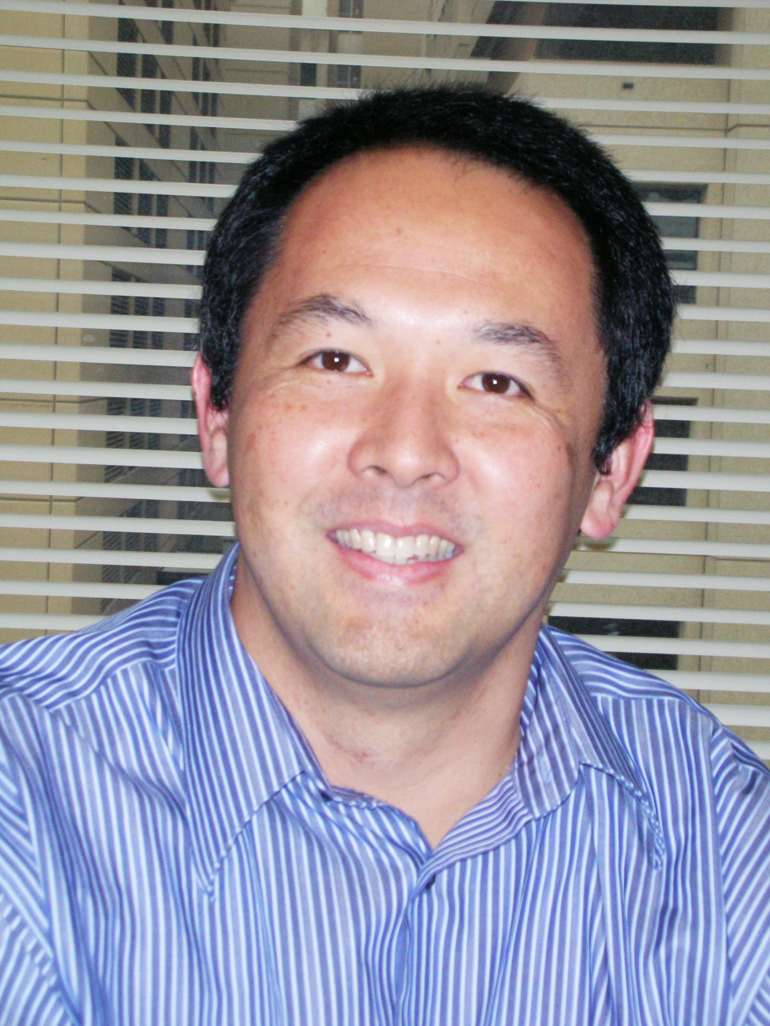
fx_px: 2551
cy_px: 513
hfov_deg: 17.2
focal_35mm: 86
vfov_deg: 22.8
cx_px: 385
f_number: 4.8
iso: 128
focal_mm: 14.3
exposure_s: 1/120
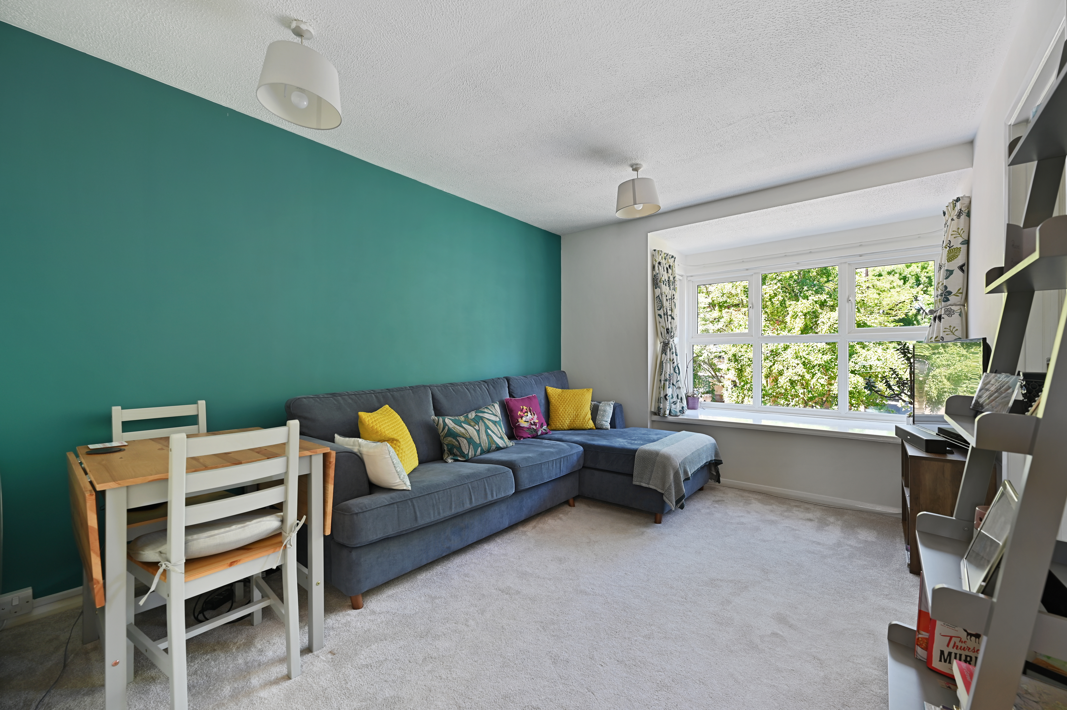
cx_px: 534
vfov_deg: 81.1
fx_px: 415
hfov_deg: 104.3
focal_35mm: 14
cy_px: 355
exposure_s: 1/3
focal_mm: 14
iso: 160
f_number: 5.6
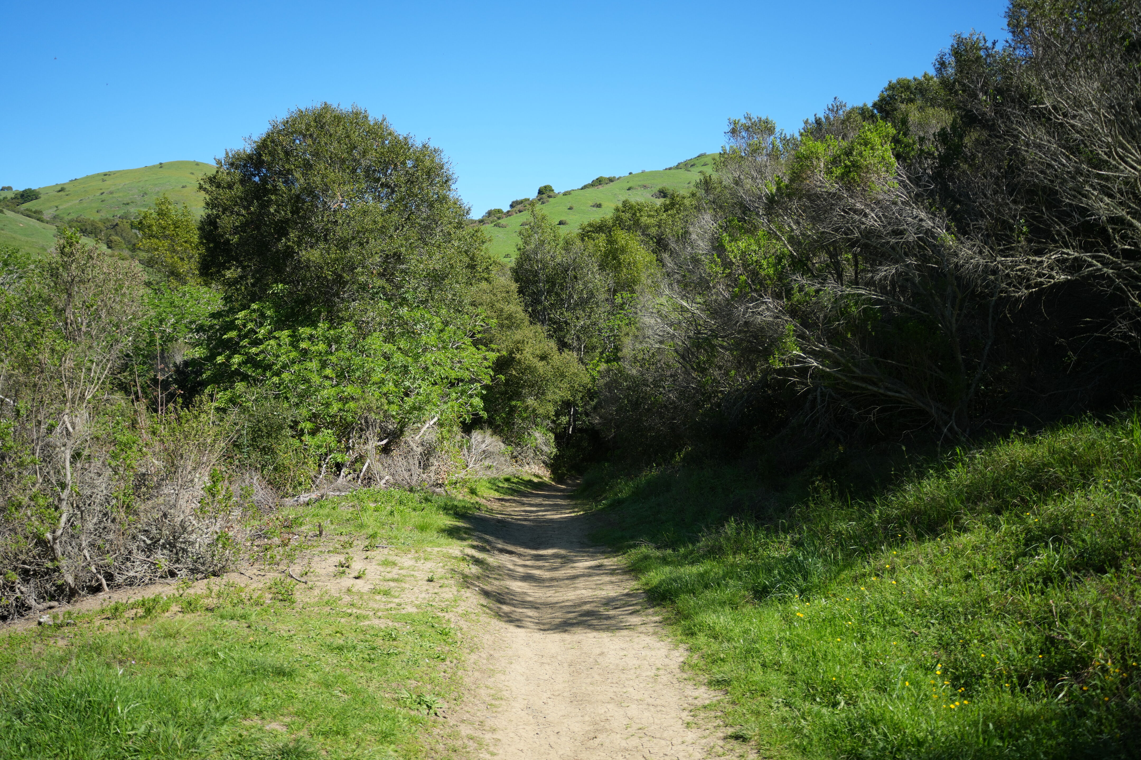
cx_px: 570
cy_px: 380
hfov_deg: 65.5
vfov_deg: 46.4
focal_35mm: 28
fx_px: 887
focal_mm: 28
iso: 400
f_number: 4
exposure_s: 1/2000
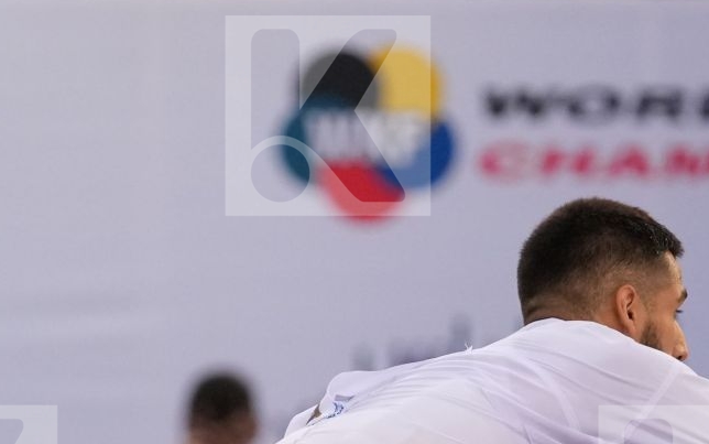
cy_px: 506
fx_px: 16507
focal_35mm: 854
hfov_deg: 2.5
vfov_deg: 1.5
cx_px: 328
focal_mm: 200
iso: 2000
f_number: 2.8
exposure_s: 1/1000
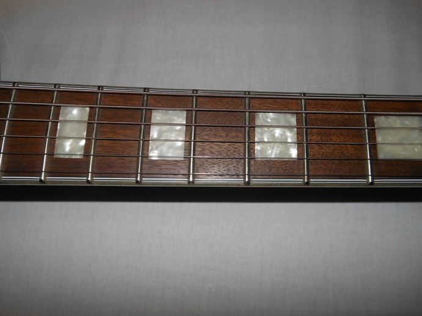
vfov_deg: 54.9
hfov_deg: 69.4
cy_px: 158
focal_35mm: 25
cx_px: 211
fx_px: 305
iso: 80
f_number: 10.2
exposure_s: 1/25
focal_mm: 4.5
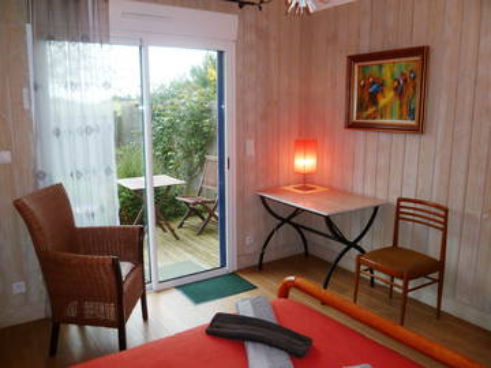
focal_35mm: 28
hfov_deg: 63.4
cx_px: 246
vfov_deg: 49.7
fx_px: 397
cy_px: 184
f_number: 2.8
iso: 100
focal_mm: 5
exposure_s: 1/30
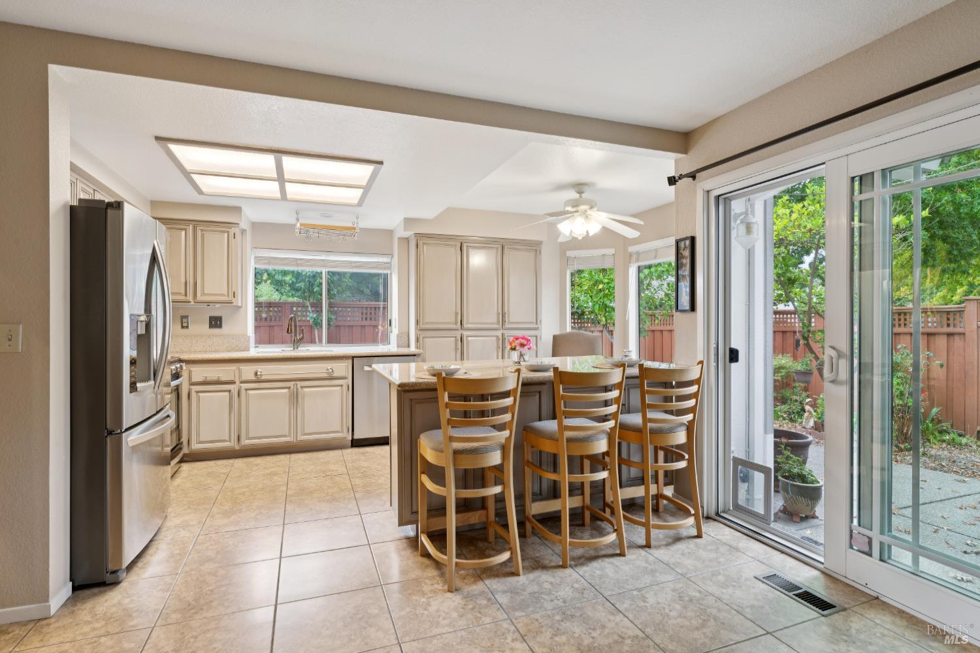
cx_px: 490
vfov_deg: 67.4
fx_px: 490
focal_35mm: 18
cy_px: 326
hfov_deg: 90.0
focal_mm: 18
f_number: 11
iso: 320
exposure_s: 1/4
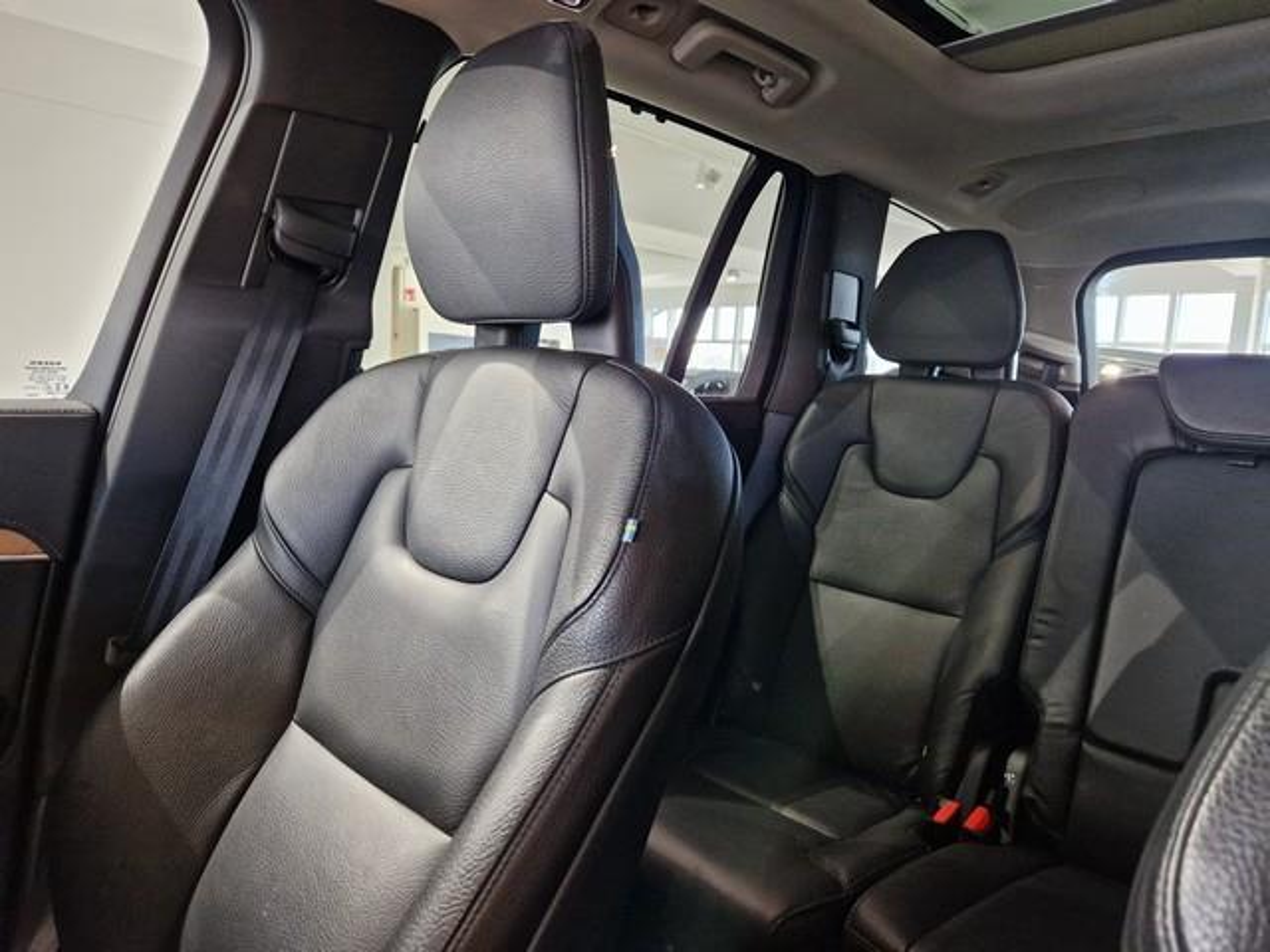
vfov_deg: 58.9
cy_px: 476
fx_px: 844
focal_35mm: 23
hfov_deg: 73.9
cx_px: 635
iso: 800
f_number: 1.8
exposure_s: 1/100
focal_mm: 5.4
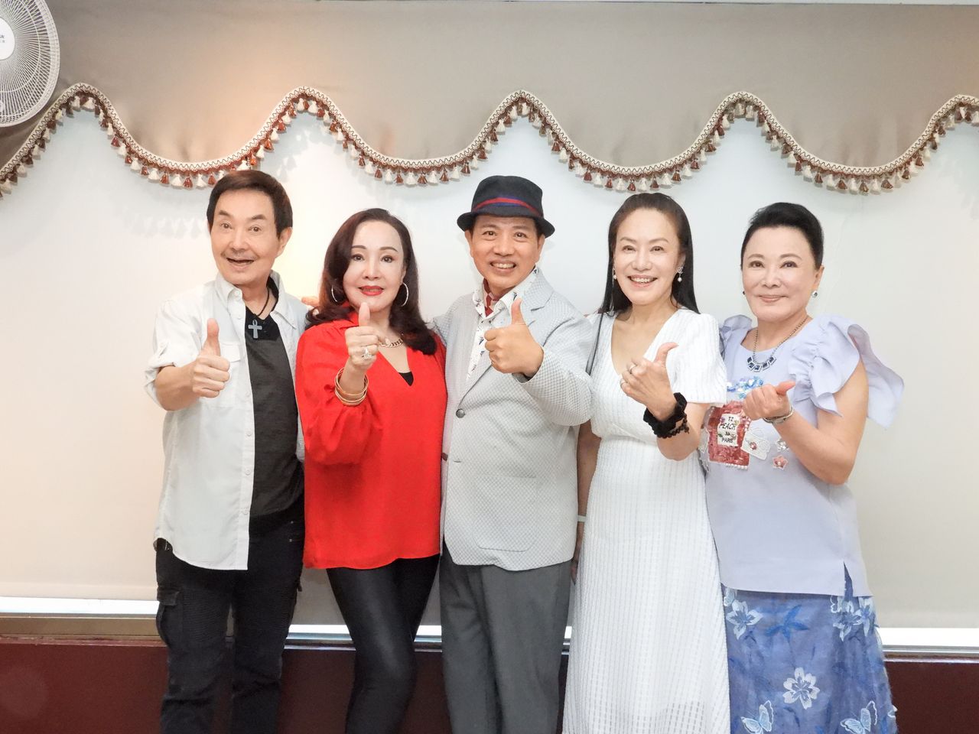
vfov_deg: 40.7
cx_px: 490
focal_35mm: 35
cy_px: 367
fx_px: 990
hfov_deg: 52.6
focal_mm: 6.2
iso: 1600
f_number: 3.2
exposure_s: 1/250
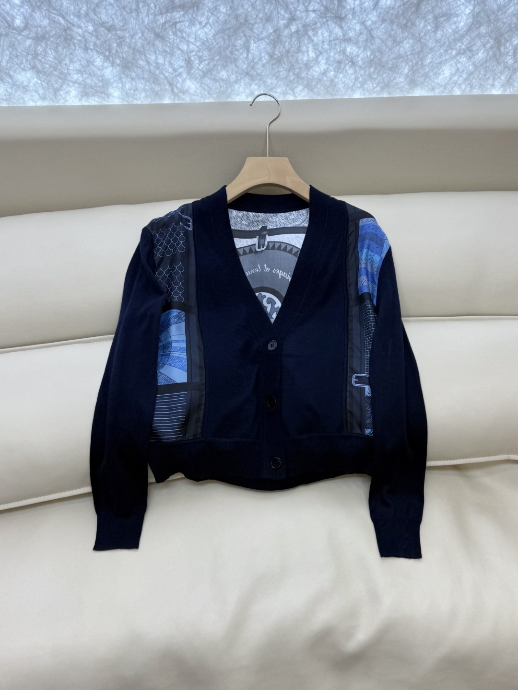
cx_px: 259
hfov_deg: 56.8
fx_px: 479
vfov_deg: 71.6
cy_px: 345
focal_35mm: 24
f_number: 1.78
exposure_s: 1/286
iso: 64
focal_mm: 6.76
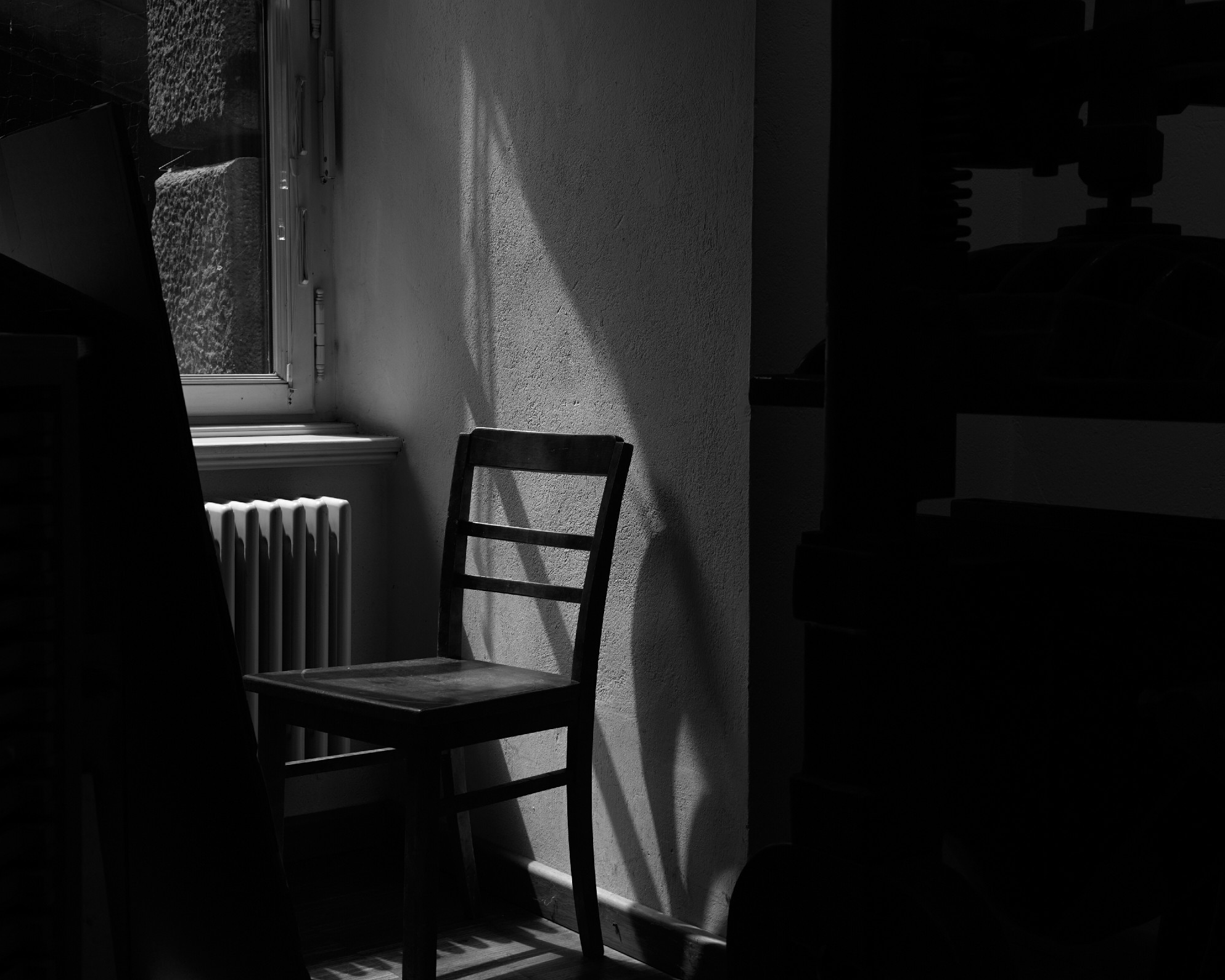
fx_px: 1849
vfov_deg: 29.7
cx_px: 610
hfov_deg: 36.7
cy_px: 488
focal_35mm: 51
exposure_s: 1/200
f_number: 4.9
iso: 100
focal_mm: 30
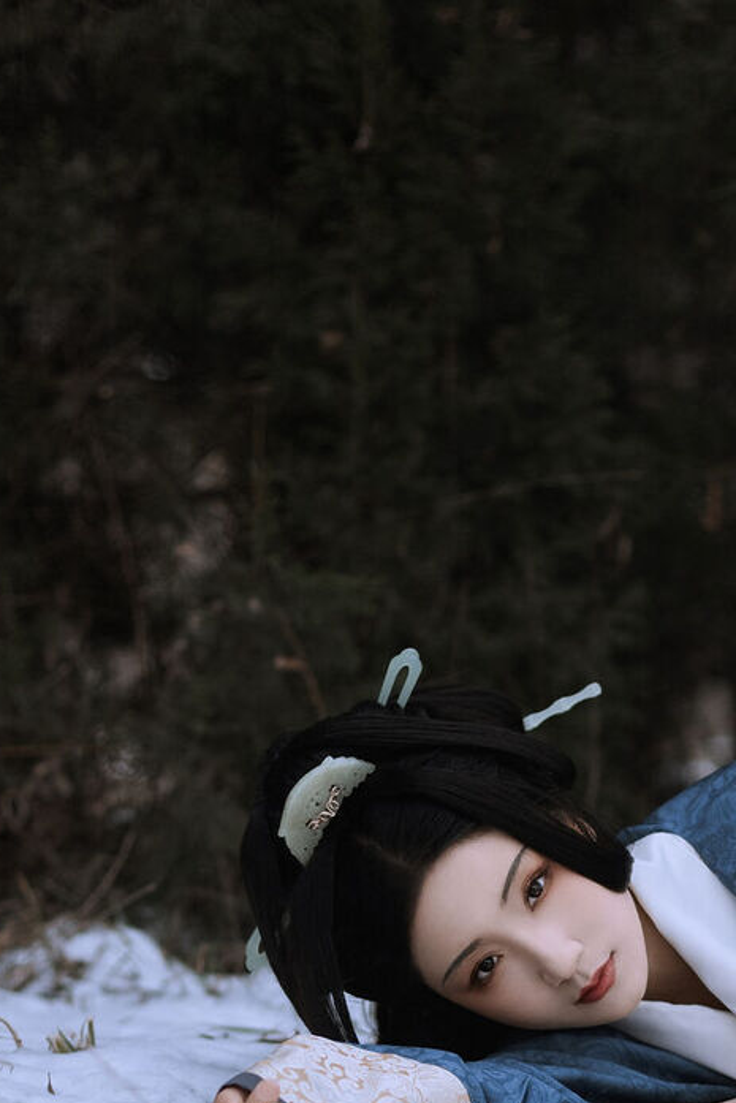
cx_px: 579
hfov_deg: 12.1
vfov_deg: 17.9
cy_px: 942
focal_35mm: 113
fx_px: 3463
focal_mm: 50
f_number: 2
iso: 100
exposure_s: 1/500
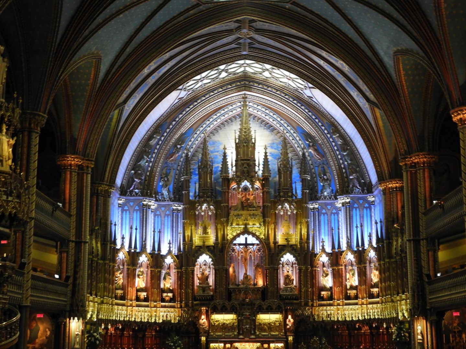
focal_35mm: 55
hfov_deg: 34.9
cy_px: 174
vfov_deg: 26.6
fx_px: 740
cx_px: 233
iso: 800
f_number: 4
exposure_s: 1/6
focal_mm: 9.9
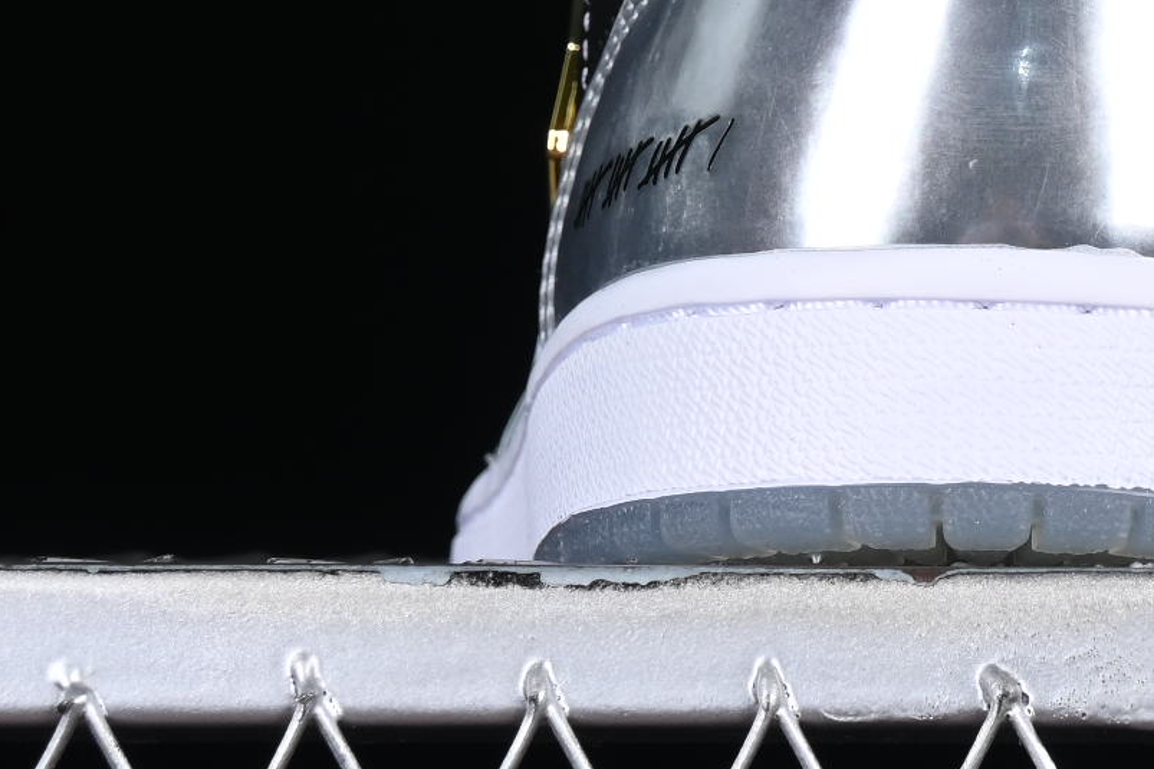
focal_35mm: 260
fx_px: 8332
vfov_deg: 5.3
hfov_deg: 7.8
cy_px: -240
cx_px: 1420
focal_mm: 50
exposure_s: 1/80
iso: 160
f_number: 8
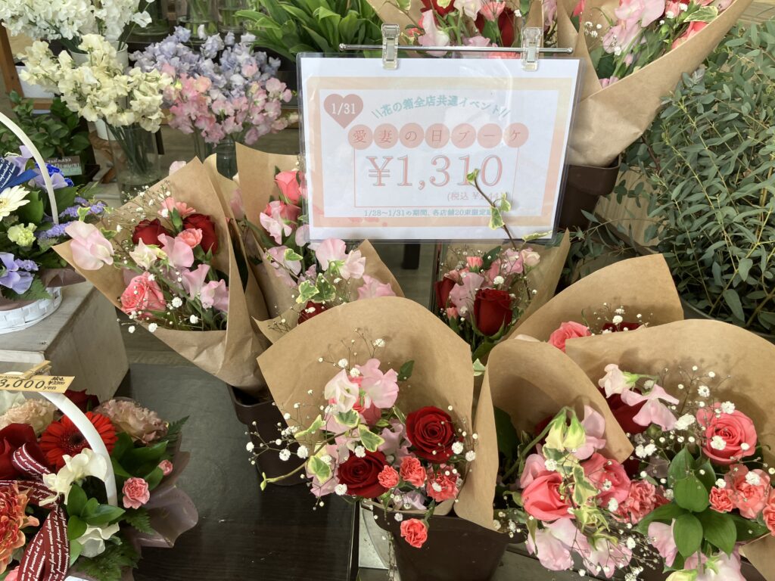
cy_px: 290
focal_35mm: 28
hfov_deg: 63.4
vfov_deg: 49.7
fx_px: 627
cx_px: 388
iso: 64
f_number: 1.8
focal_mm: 3.99
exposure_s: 1/100
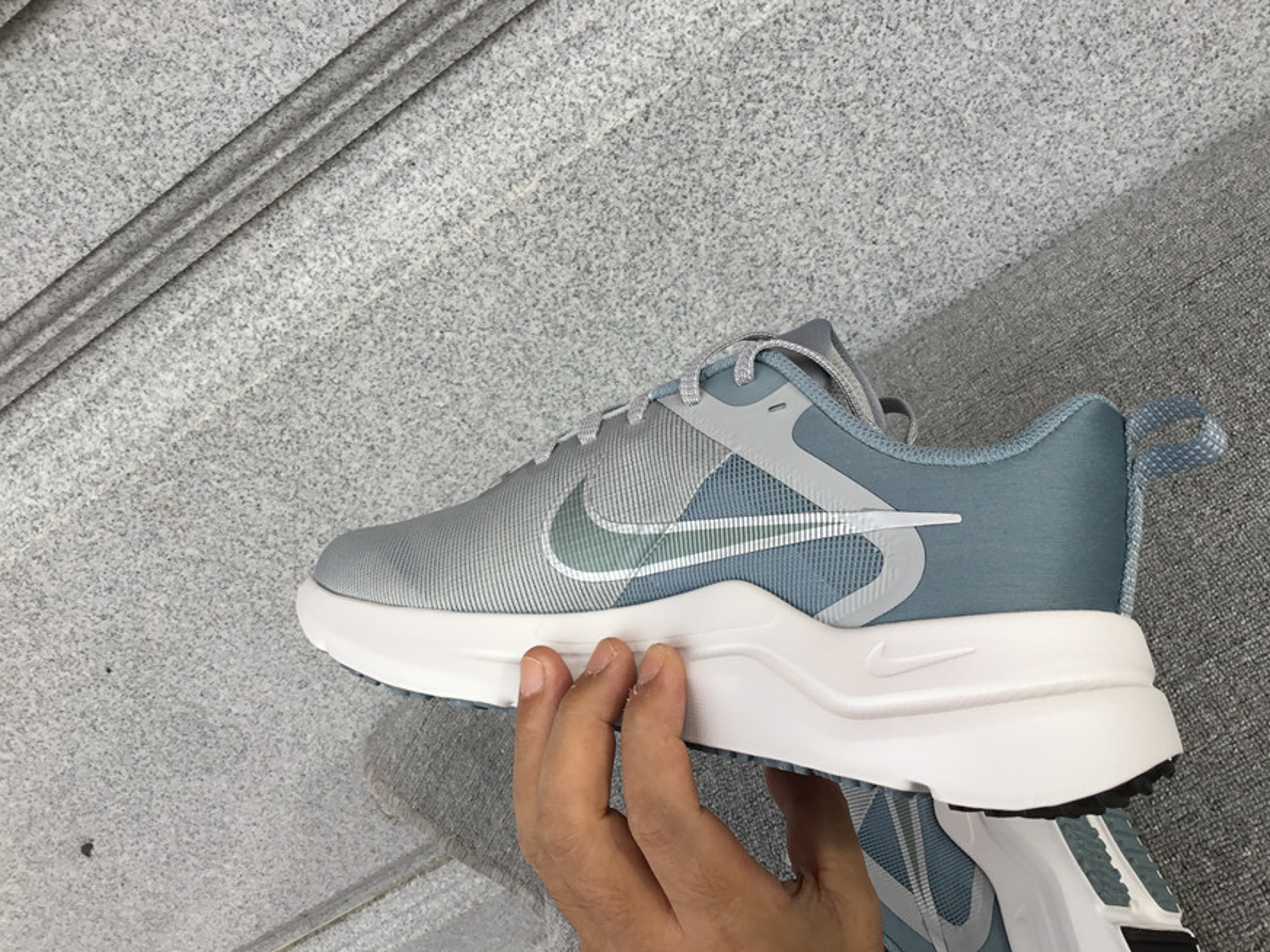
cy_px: 471
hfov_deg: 56.8
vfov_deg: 44.2
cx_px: 648
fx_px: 1174
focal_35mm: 32
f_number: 2.4
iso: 25
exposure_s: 1/171
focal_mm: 3.3
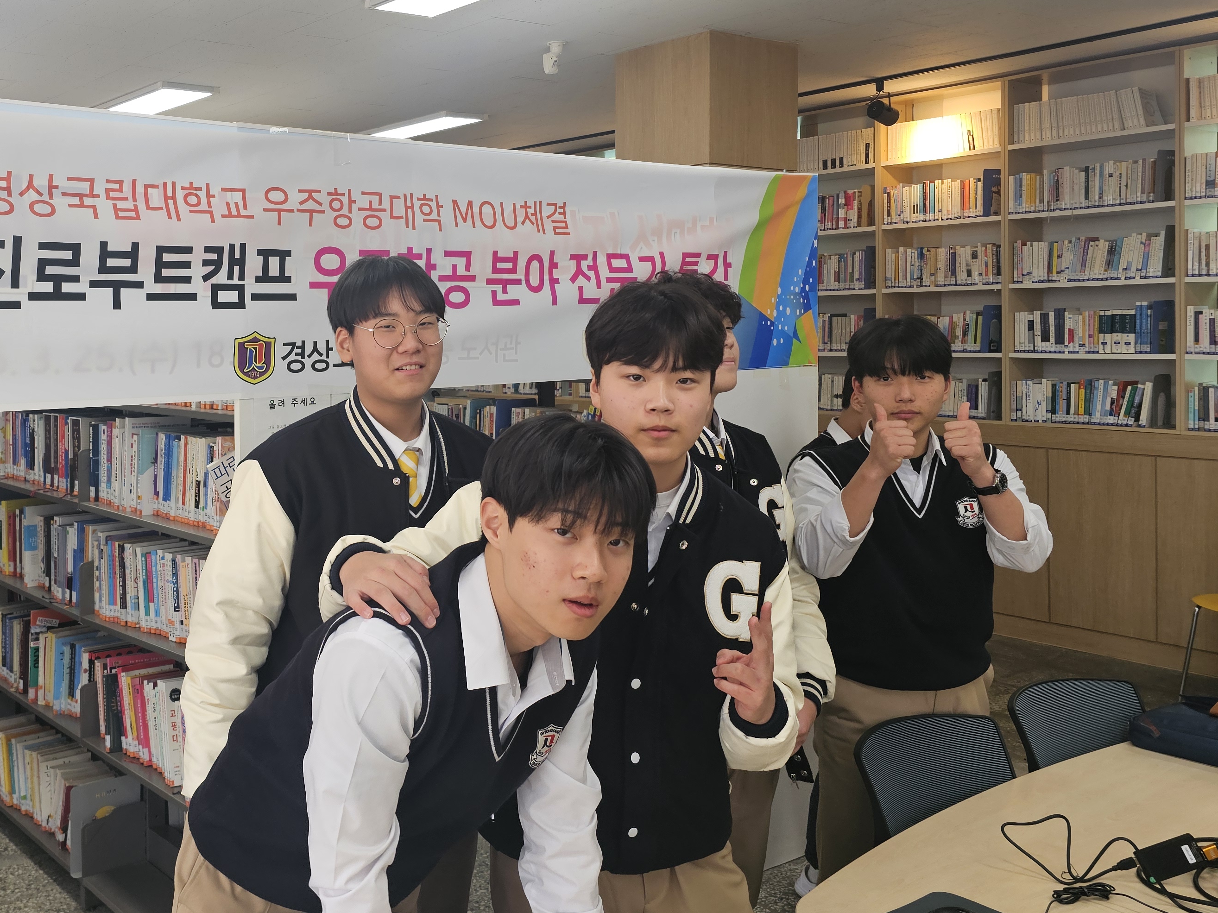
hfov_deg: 50.9
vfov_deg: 40.4
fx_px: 1231
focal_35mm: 35
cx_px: 340
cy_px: 344
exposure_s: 1/120
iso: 64
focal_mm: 6.3
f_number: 1.7
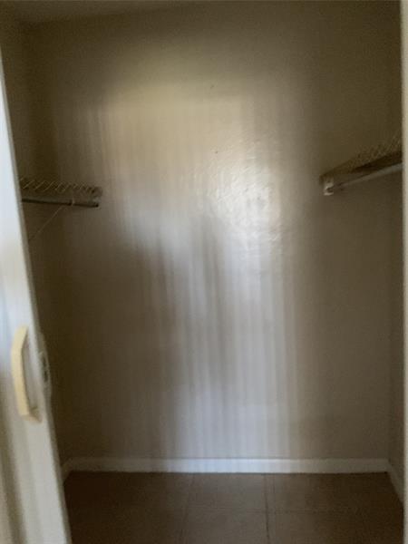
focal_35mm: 29
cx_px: 204
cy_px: 272
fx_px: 456
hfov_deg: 48.2
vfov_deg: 61.7
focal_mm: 3
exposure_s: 1/30
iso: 500
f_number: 1.8
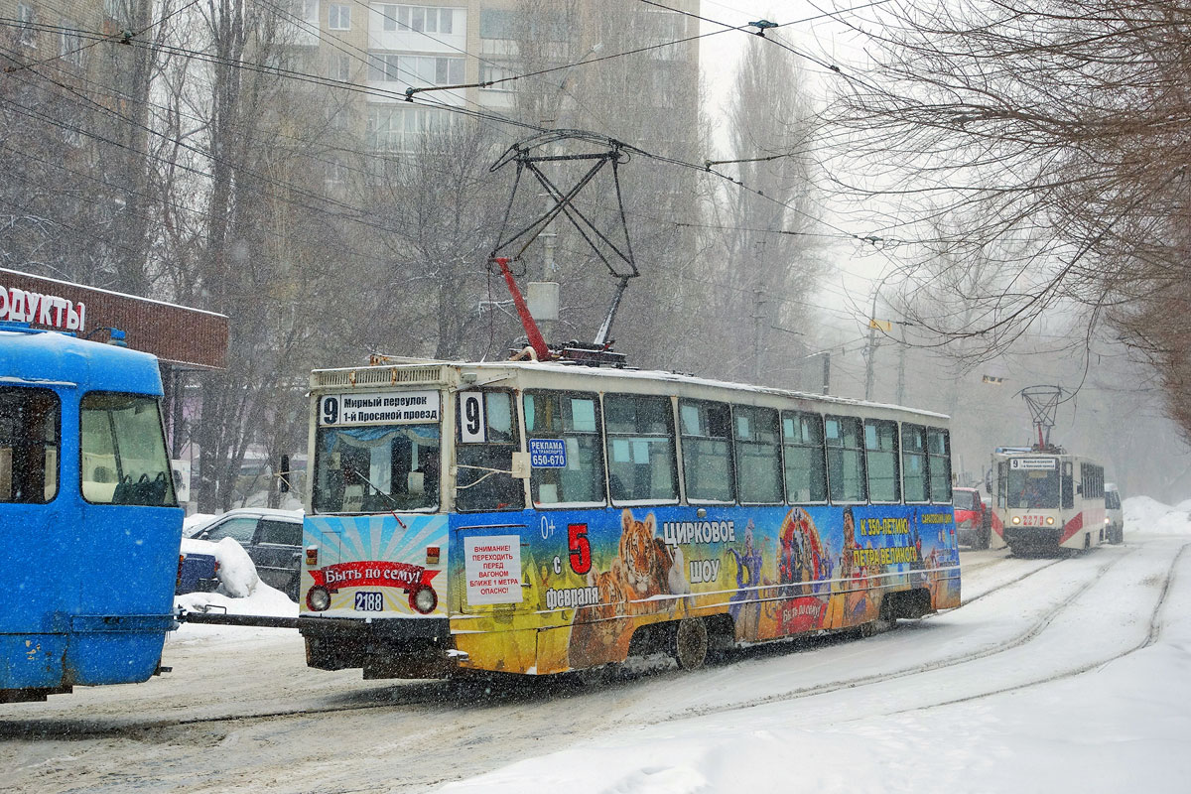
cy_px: 397
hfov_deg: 36.2
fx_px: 1819
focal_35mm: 55
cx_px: 596
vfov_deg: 24.6
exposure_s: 1/400
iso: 125
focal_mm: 20.41
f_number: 5.6
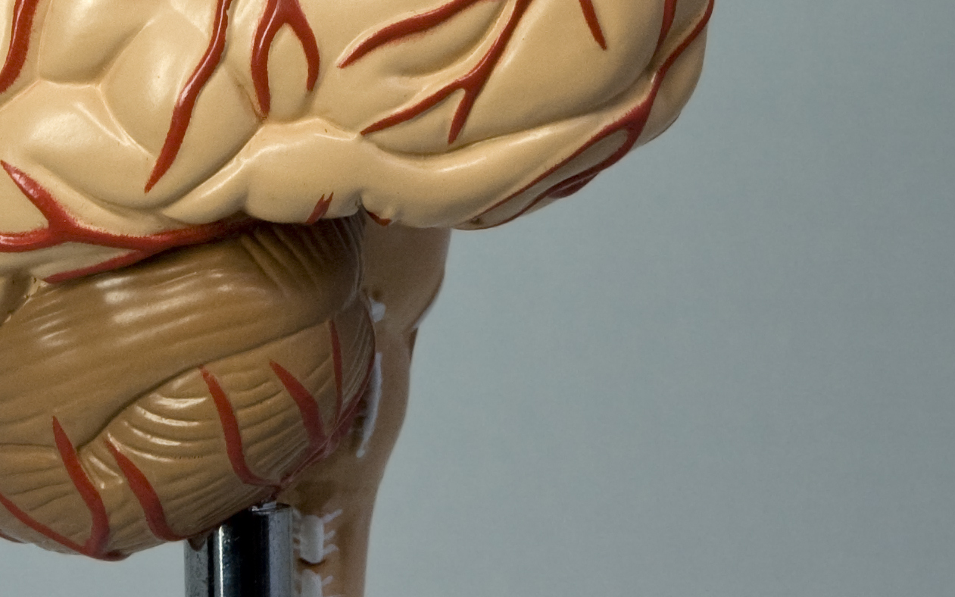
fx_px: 6637
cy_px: -45
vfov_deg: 5.1
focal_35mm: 255
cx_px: 248
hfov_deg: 8.2
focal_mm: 70
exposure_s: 1/45
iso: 200
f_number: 13
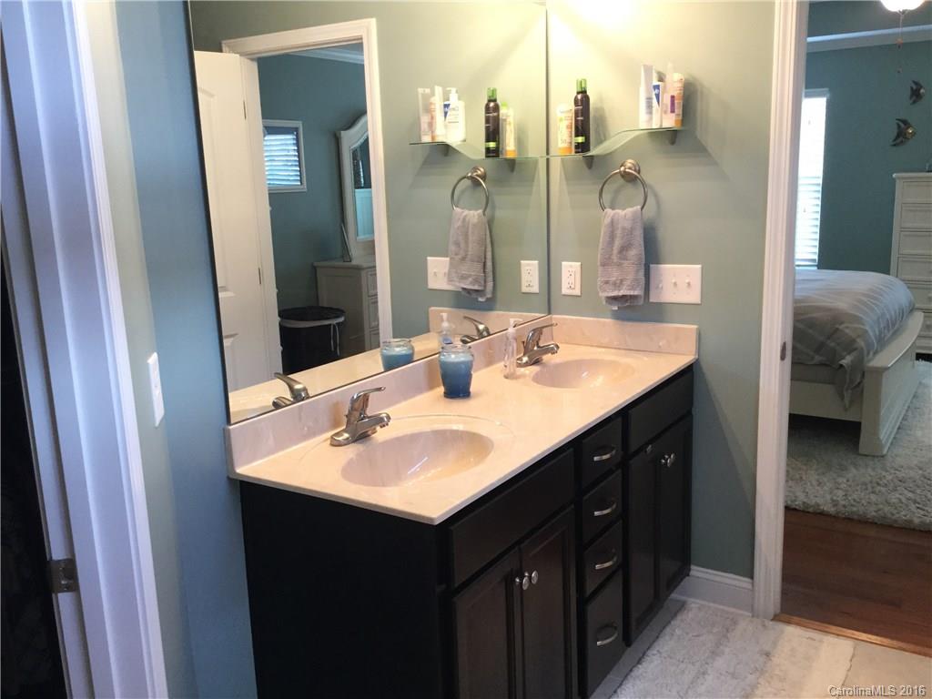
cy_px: 350
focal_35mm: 31
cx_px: 466
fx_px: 835
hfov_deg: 58.4
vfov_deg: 45.4
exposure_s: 1/33
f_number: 2.4
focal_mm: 3.3
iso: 100
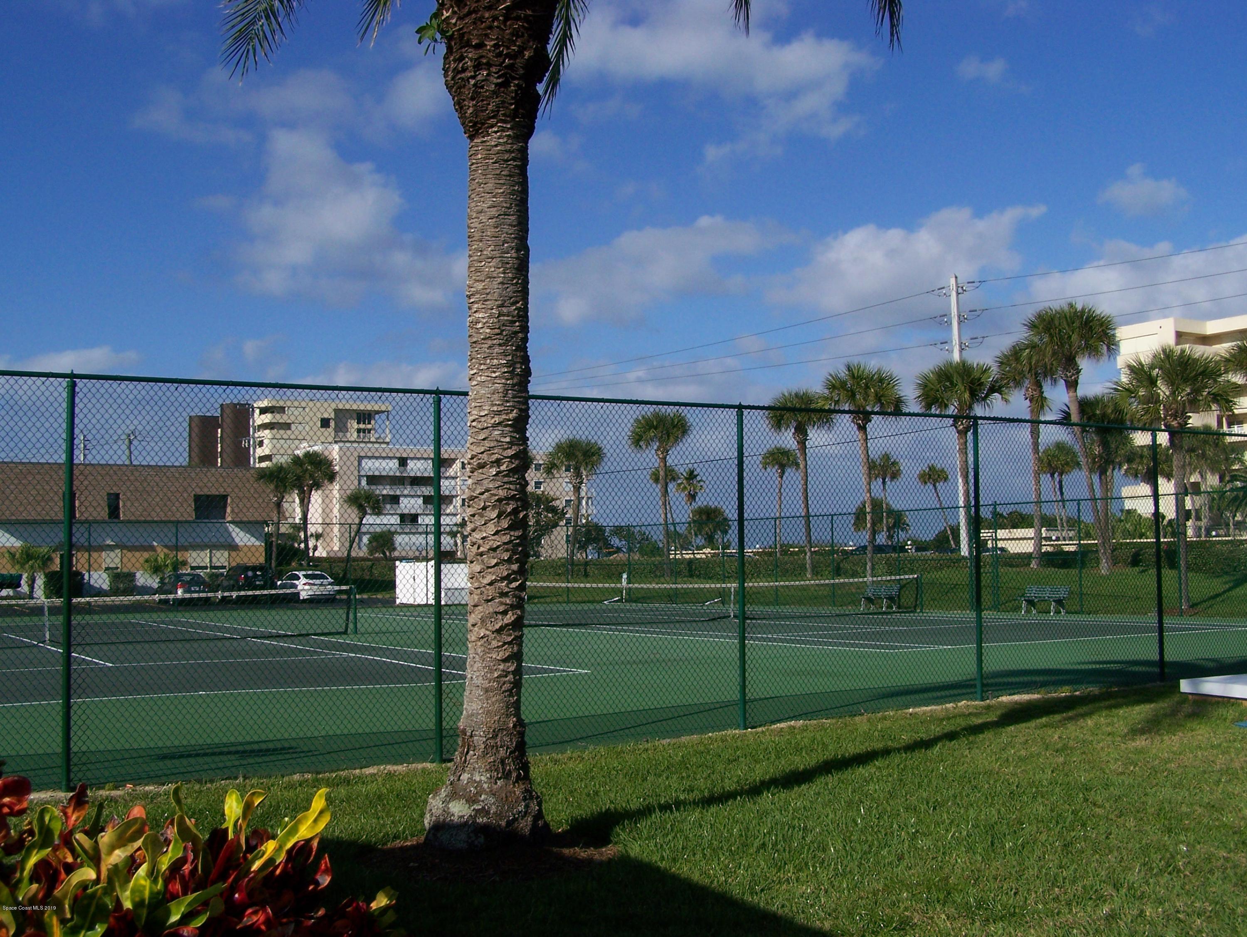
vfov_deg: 37.8
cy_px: 468
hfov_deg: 48.9
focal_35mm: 38
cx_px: 624
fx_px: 1370
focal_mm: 6.3
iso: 80
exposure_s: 1/800
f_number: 5.6
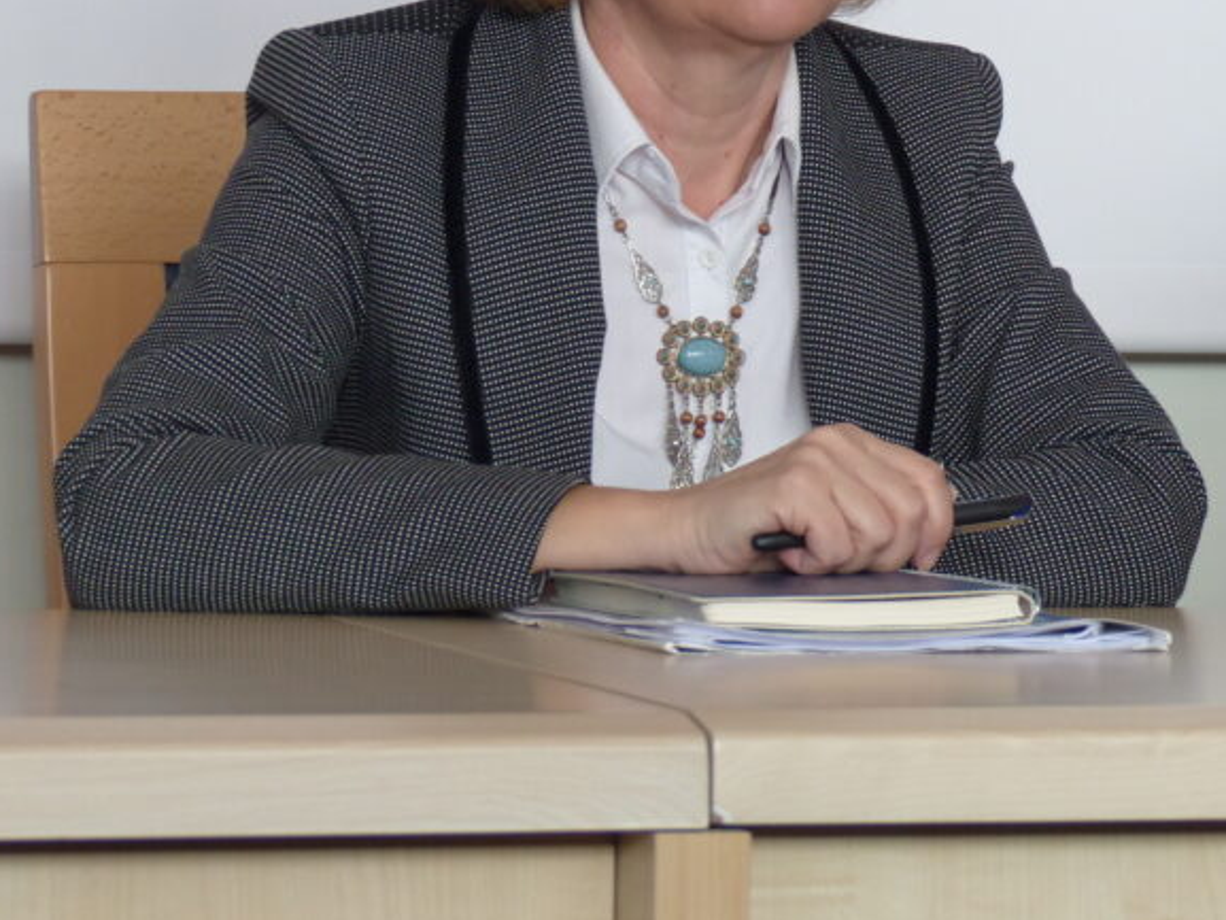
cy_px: 166
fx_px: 7723
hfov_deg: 9.1
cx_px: 691
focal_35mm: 218
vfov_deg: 6.8
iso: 200
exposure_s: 1/80
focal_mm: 23.5
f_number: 2.8
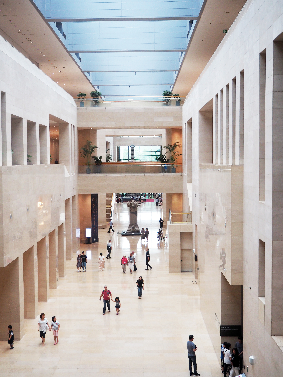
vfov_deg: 38.2
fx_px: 545
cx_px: 142
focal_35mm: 50
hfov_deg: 29.1
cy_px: 188
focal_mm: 25
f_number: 4.6
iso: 400
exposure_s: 1/60
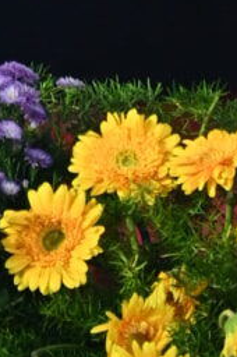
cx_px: -363
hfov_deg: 1.7
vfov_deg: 2.5
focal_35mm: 826
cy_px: -888
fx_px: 8178
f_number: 5.6
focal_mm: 110
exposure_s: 1/160
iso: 2000
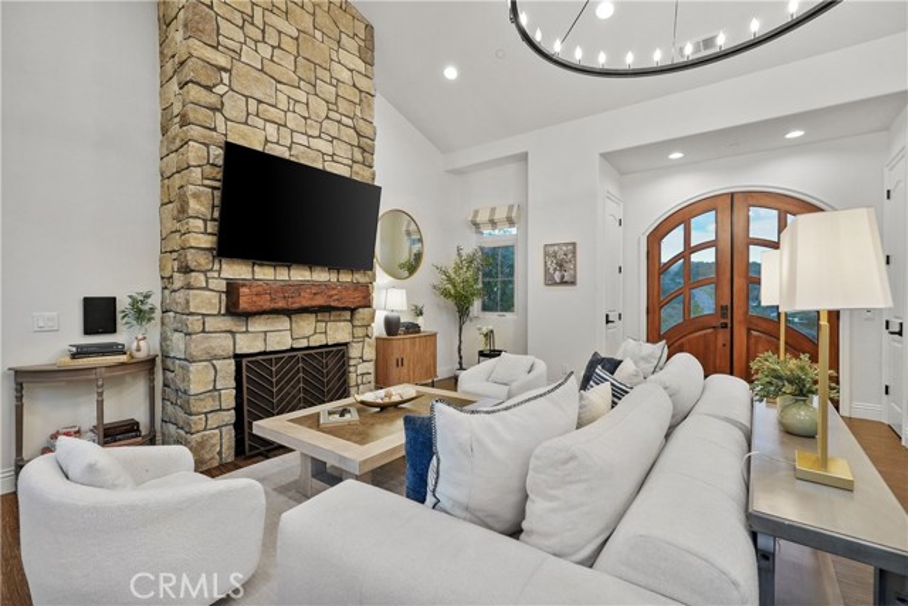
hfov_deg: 96.7
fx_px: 404
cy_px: 303
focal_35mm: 16
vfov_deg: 73.8
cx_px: 454
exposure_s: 1/15
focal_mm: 16
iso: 800
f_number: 4
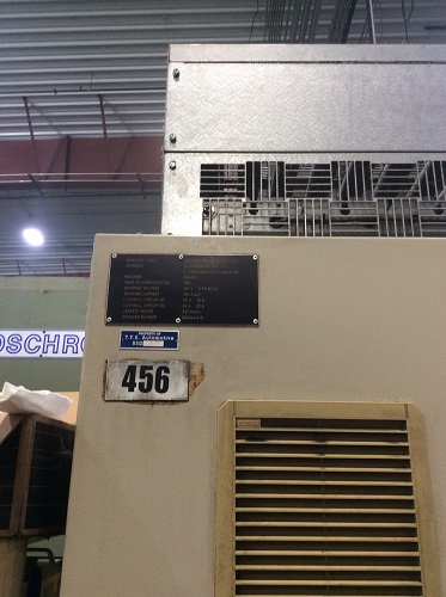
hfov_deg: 44.0
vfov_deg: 56.9
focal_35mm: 32
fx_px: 552
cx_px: 223
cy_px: 298
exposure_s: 1/25
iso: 80
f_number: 2.4
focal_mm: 3.3
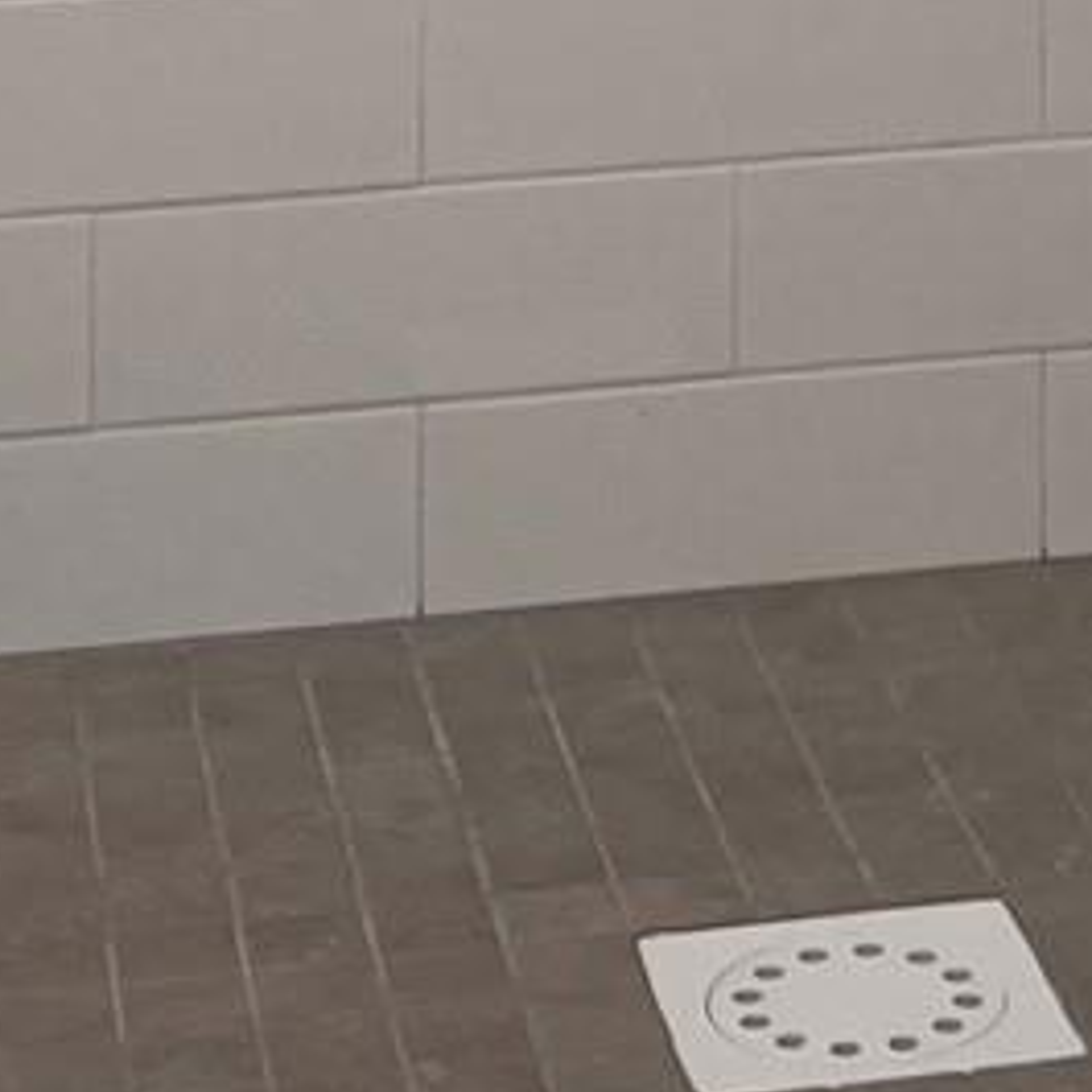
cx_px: 1154
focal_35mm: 139
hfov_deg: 12.4
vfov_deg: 11.1
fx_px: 4961
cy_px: -1265
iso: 100
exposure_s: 1/120
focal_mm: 5.7
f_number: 1.5
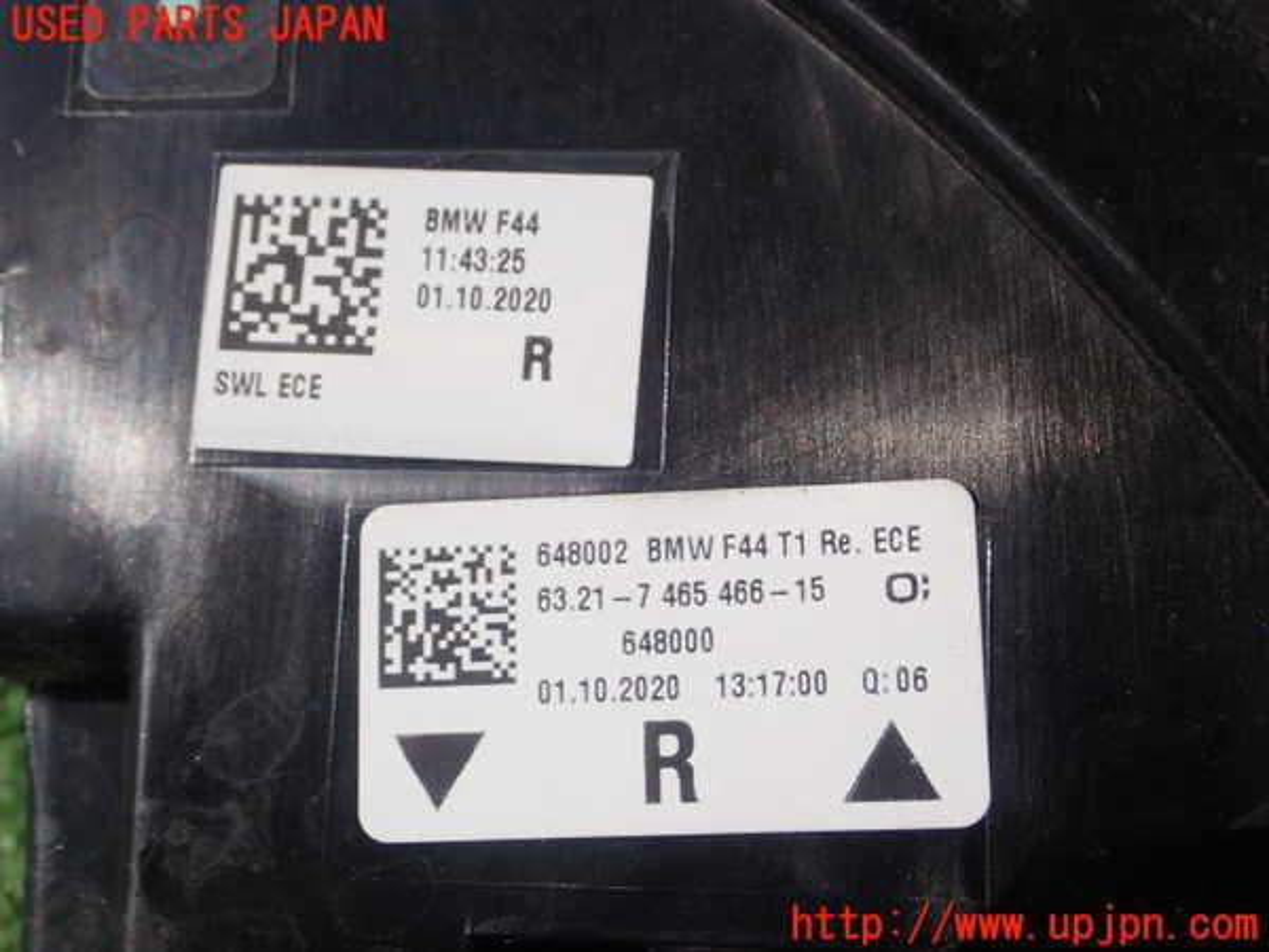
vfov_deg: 27.5
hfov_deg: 36.2
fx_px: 1943
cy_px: 476
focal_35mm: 53
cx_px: 634
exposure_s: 1/125
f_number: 4.5
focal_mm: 9.61
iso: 100
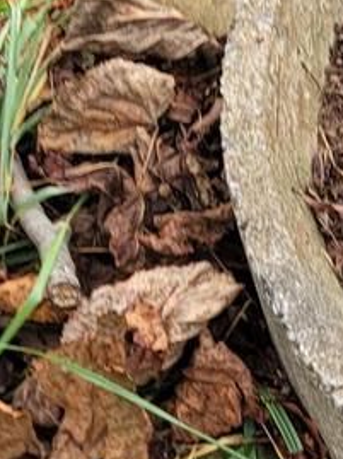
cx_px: 925
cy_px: 177
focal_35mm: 143
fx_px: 1894
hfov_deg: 8.9
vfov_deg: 13.8
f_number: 1.8
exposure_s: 1/100
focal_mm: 7
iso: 20
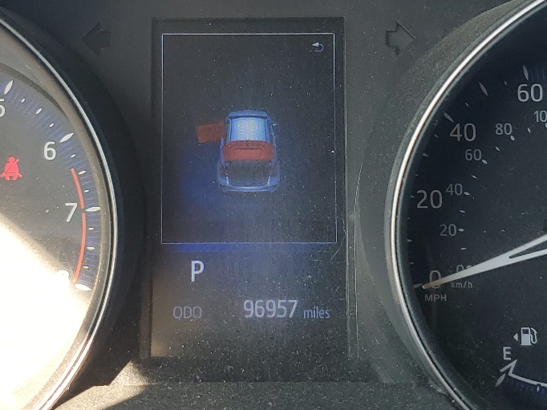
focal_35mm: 61
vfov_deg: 24.0
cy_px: 157
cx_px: 239
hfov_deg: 31.7
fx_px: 964
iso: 50
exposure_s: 1/182
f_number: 1.5
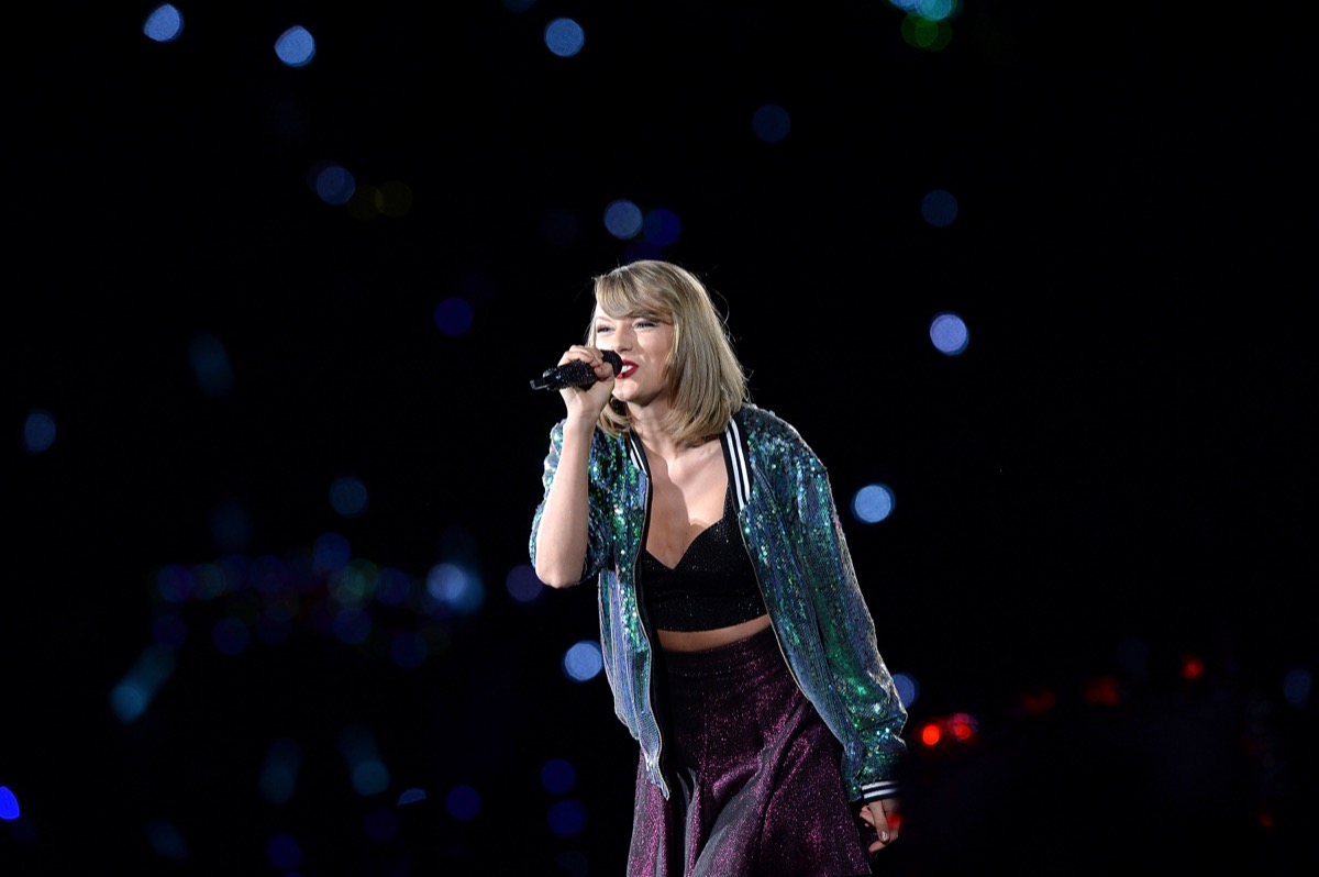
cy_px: 438
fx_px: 14643
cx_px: 660
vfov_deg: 3.4
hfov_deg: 5.2
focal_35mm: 400
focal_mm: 400
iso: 1000
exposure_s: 1/400
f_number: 5.6
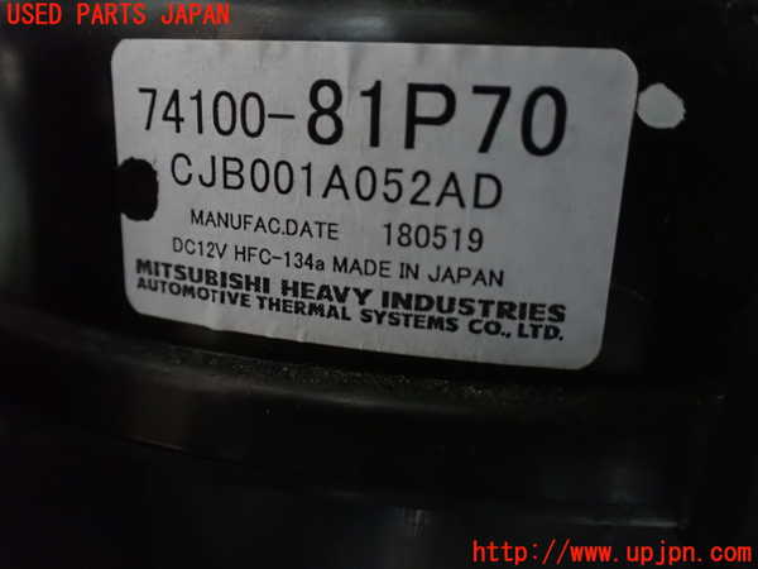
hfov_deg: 60.0
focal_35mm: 30
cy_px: 284
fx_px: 657
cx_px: 379
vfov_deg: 46.8
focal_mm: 5.4
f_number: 2.3
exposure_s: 1/25
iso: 1600
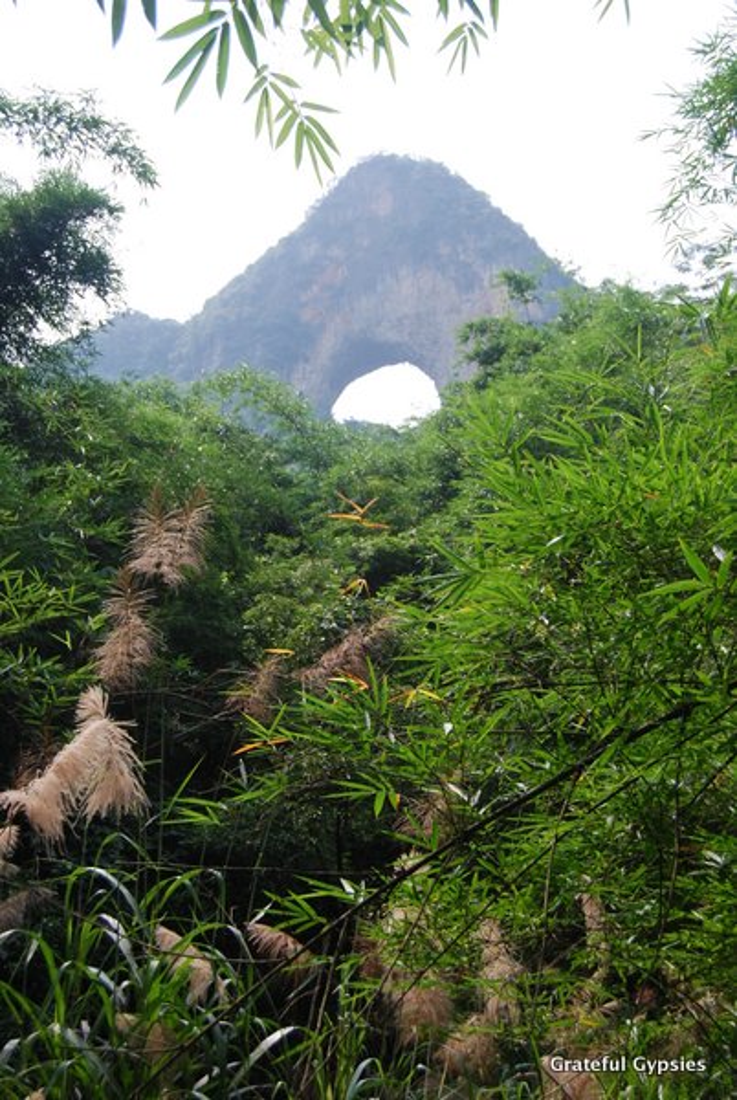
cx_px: 368
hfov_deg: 26.6
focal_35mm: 51
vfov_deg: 38.8
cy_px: 550
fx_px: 1561
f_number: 6.3
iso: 100
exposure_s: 1/160
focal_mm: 34
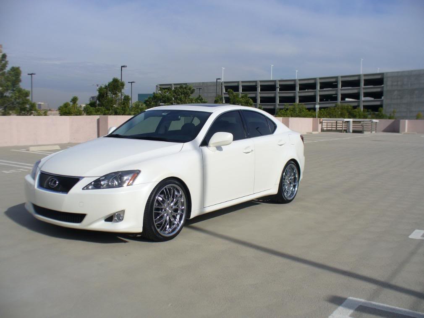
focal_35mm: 37
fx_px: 453
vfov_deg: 38.7
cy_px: 159
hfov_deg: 50.1
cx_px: 212
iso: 80
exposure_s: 1/640
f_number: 5.6
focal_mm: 6.1
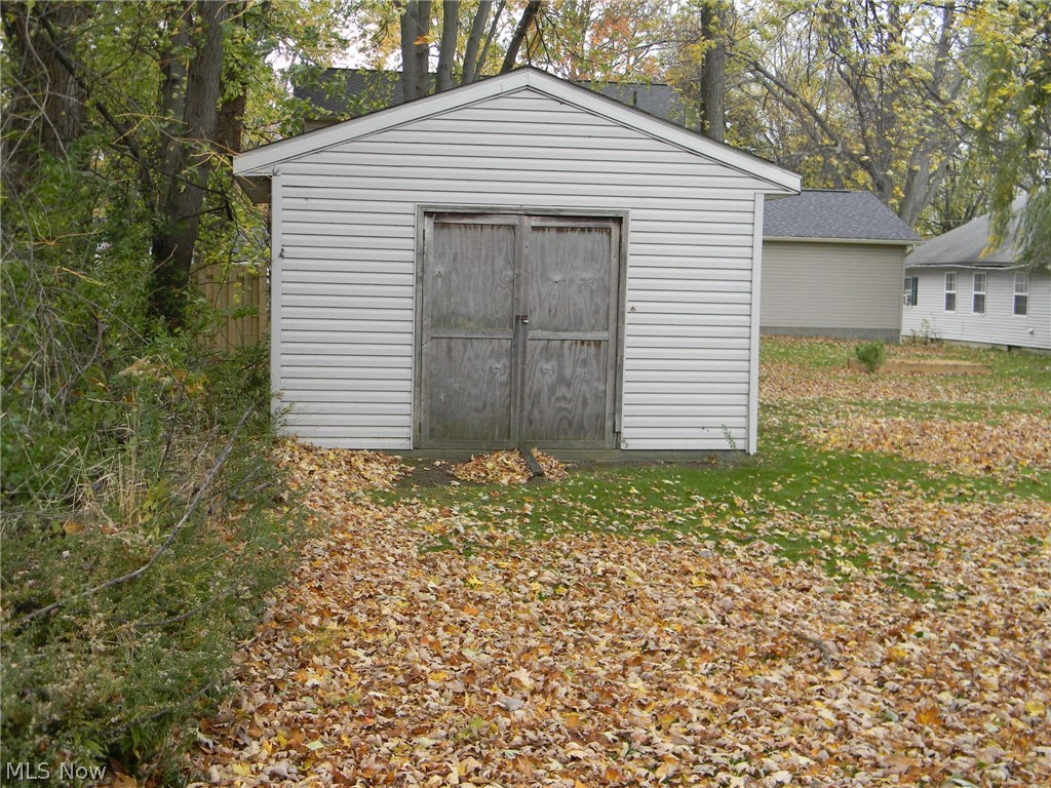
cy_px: 394
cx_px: 526
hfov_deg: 45.8
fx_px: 1245
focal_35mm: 41
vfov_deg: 35.1
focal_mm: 7.3
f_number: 3.8
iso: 96
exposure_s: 1/124
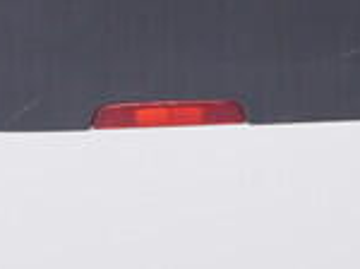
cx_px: 350
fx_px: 2461
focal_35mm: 237
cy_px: -472
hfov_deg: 8.3
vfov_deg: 5.9
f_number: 3.2
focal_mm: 24
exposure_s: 1/40
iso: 125
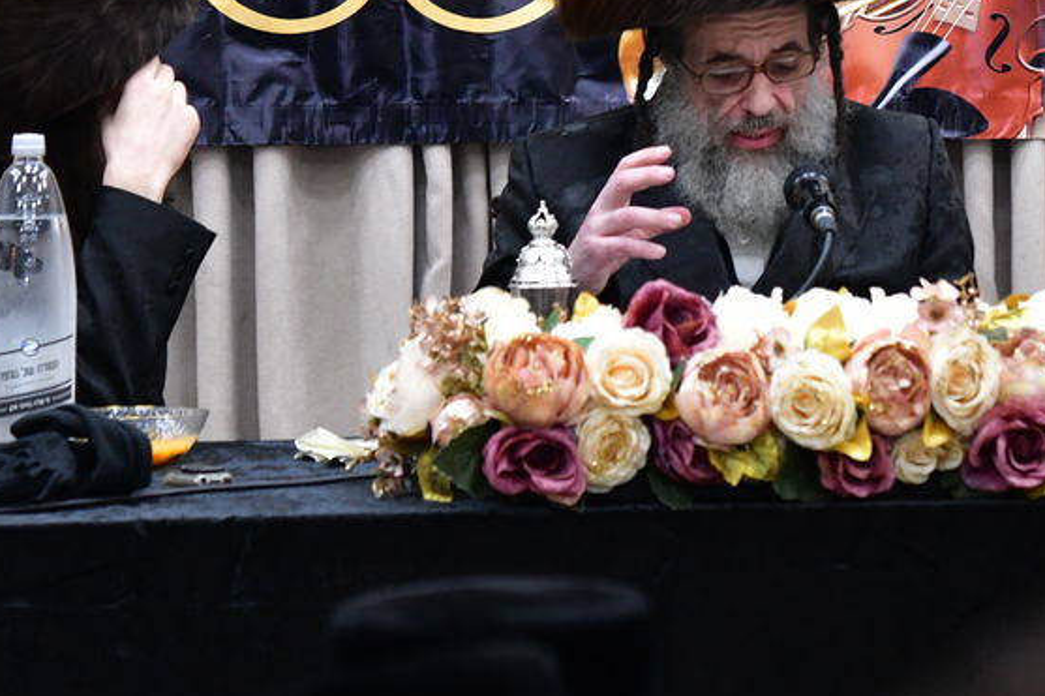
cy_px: -159
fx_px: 5978
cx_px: 657
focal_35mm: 206
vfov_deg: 6.6
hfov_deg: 10.0
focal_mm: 82
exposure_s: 1/160
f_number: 5.6
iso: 2500
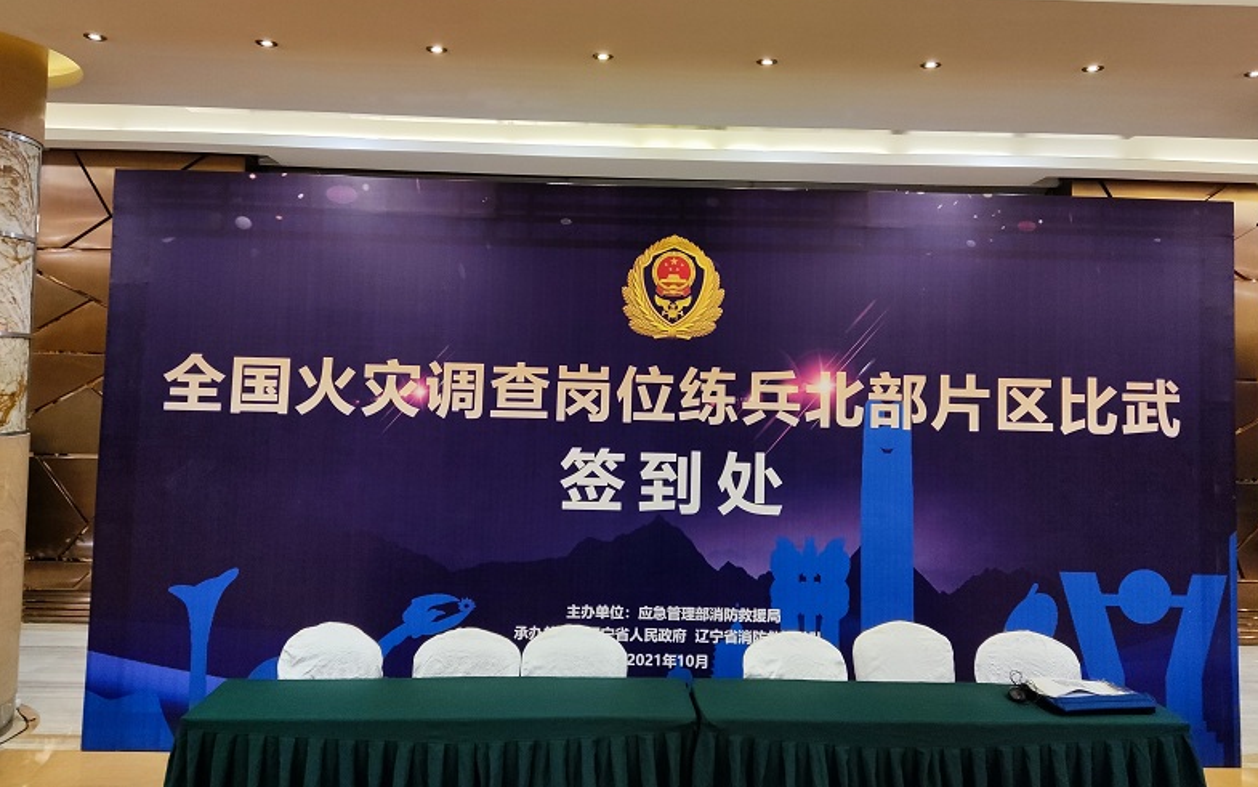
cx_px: 635
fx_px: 926
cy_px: 330
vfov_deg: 45.9
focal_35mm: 27
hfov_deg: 68.4
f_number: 1.79
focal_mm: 4.71
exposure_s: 1/50
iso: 210
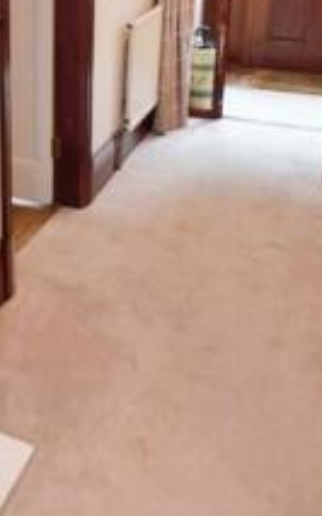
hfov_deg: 24.0
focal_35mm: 47
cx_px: -98
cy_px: 144
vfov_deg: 41.7
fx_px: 660
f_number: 3.5
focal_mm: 10
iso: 1400
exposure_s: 1/60
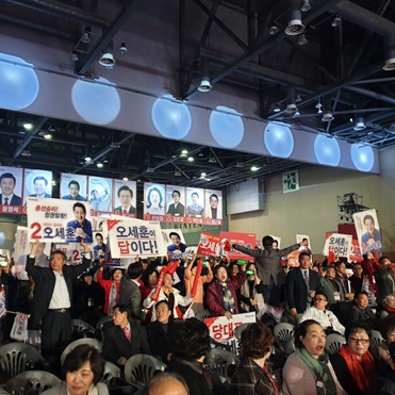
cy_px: 198
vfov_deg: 52.5
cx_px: 176
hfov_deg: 52.4
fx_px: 400
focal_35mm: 31
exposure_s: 1/25
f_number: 1.5
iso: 250
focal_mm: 4.3
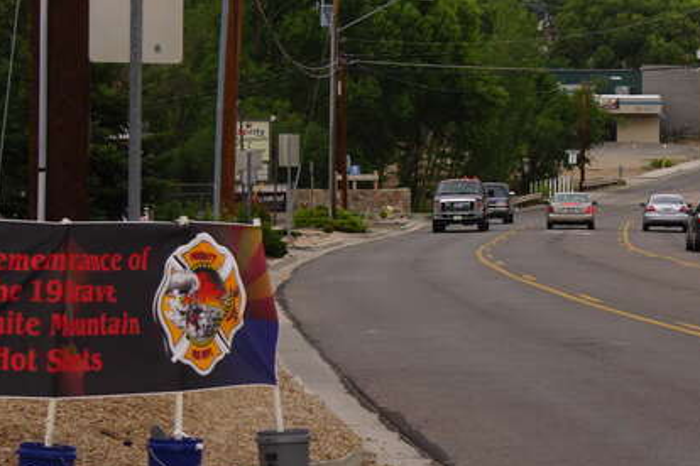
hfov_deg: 11.8
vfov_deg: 7.9
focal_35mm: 174
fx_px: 3383
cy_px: 207
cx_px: 455
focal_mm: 60
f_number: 10
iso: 400
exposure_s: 1/800
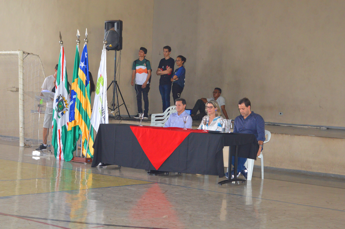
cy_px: 114
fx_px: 718
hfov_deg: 27.0
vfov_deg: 18.1
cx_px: 172
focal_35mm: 75
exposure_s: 1/60
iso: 1250
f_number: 5.6
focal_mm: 50
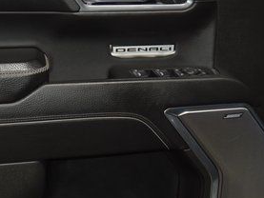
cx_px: 75
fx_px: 610
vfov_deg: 18.4
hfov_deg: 24.2
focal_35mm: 80
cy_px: 133
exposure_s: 1/60
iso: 900
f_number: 3.8
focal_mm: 24
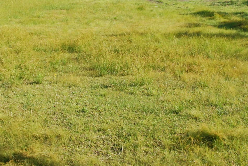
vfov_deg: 17.8
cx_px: 62
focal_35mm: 76
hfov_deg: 26.3
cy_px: 31
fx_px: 524
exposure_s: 1/200
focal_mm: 16
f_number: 7.1
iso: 100
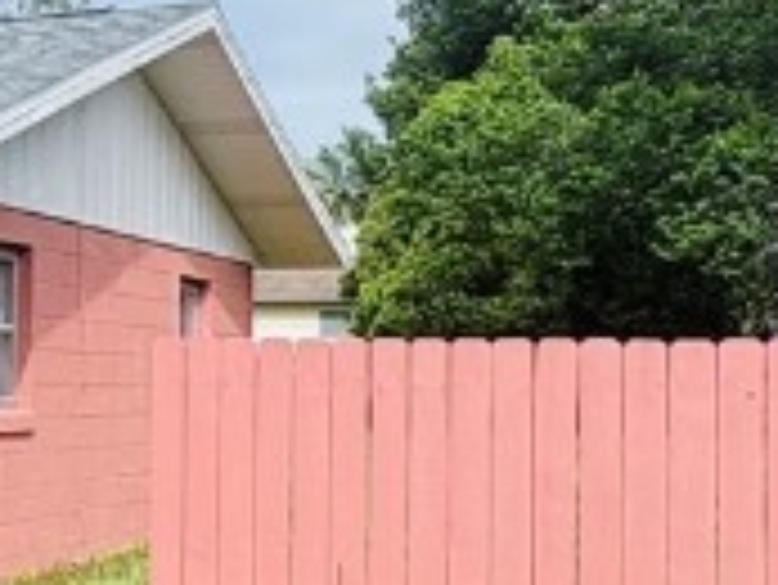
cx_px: -742
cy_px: 310
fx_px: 1867
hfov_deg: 17.5
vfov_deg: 17.8
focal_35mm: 83
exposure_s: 1/1236
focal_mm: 2.22
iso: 40
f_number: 2.2
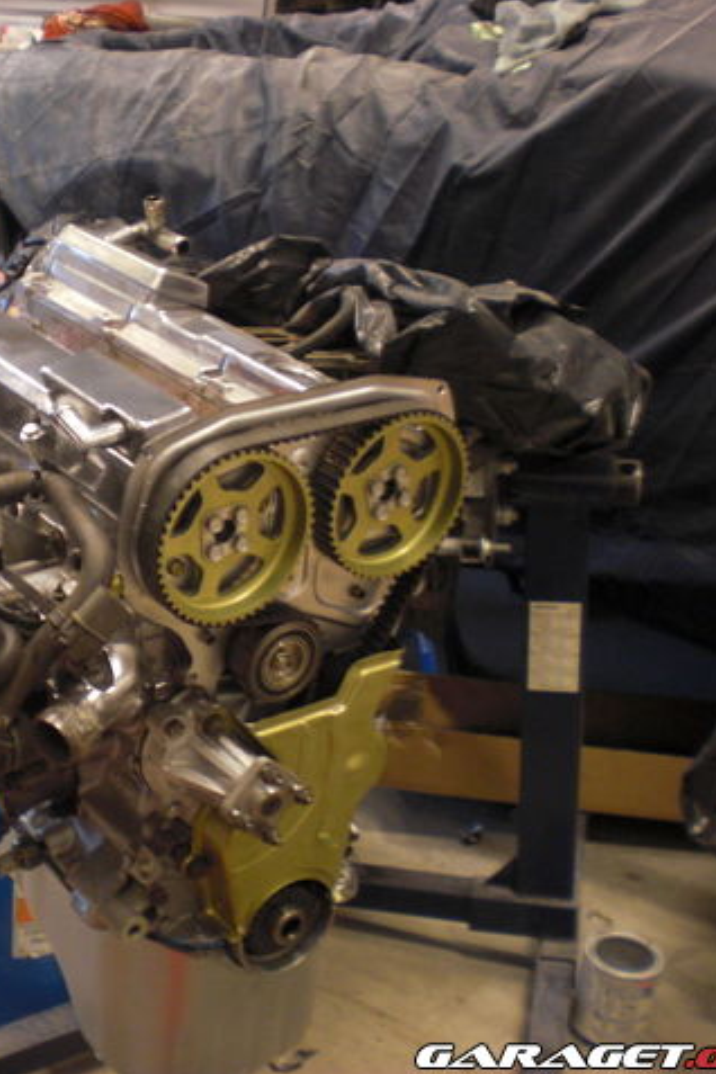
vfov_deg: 37.5
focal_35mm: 53
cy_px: 538
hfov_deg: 24.8
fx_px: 1581
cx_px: 81
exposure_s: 1/8
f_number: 3.1
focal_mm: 6.3
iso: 200
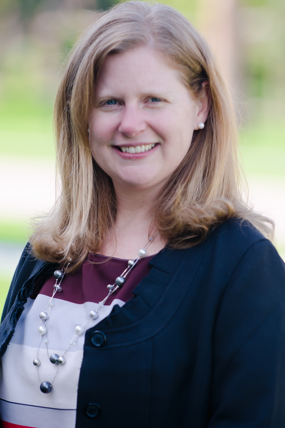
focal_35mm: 285
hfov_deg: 4.8
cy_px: 215
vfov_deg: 7.2
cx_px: 147
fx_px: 3380
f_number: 2.8
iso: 100
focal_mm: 155
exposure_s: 1/250
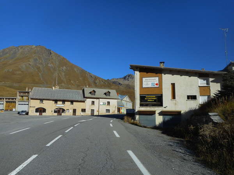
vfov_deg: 54.9
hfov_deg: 69.4
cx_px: 117
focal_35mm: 25
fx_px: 169
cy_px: 88
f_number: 3.7
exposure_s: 1/1250
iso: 80
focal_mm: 4.5
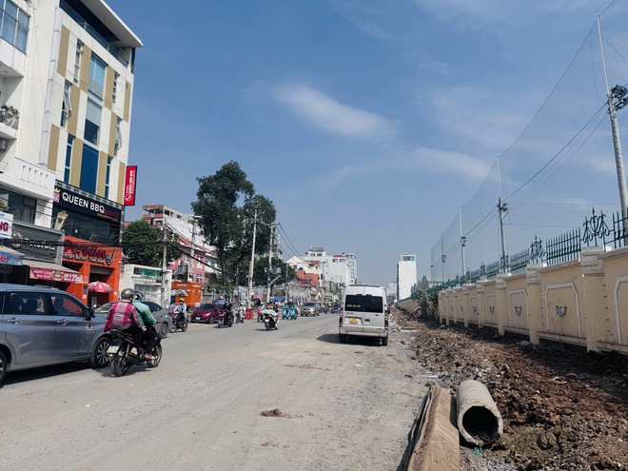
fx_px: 435
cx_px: 314
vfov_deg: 56.8
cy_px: 236
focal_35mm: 24
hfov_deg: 71.6
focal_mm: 6.76
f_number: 1.78
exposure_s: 1/9009
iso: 80
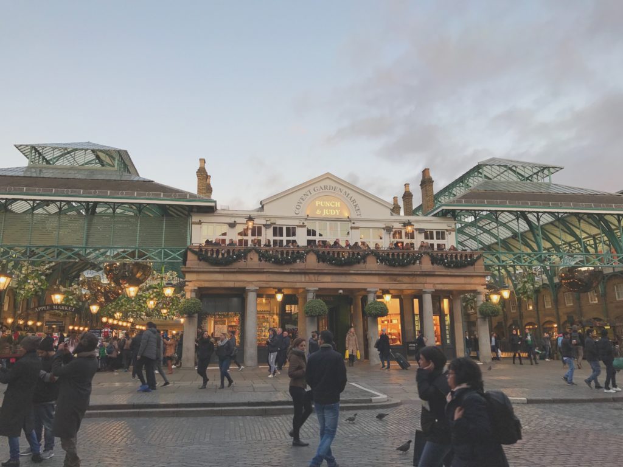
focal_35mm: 28
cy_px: 234
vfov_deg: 49.7
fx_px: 504
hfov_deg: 63.4
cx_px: 312
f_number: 1.8
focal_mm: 3.99
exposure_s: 1/100
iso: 25
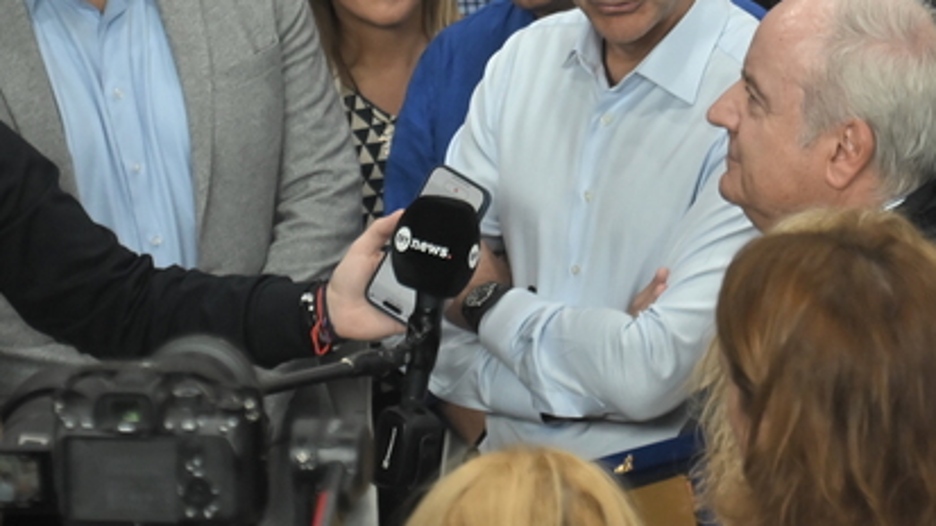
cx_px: 553
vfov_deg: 5.7
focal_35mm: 213
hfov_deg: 10.1
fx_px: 5285
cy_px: 149
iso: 2000
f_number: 4
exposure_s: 1/1000
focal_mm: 70
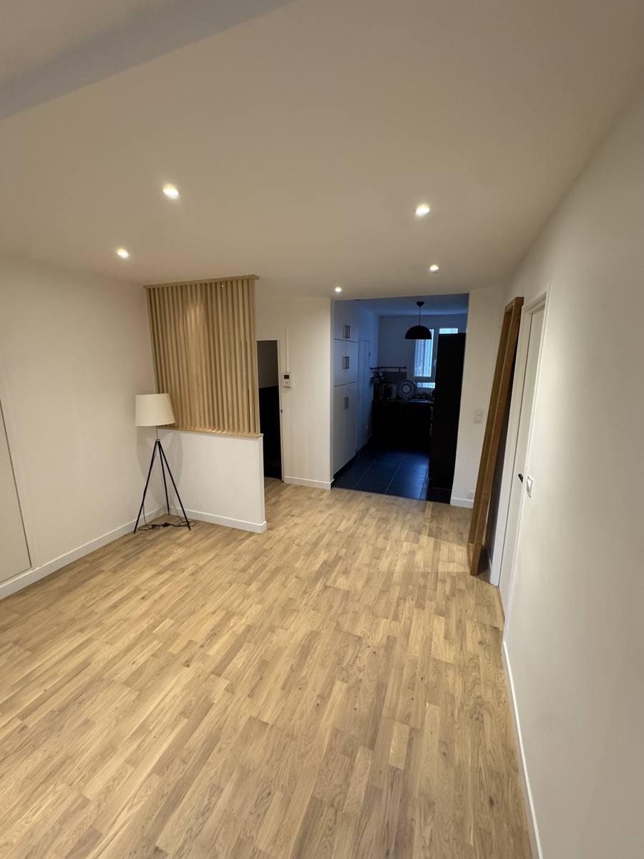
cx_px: 322
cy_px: 430
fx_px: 347
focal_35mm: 14
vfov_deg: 102.1
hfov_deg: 85.7
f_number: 2.2
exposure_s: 1/50
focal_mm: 2.22
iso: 250
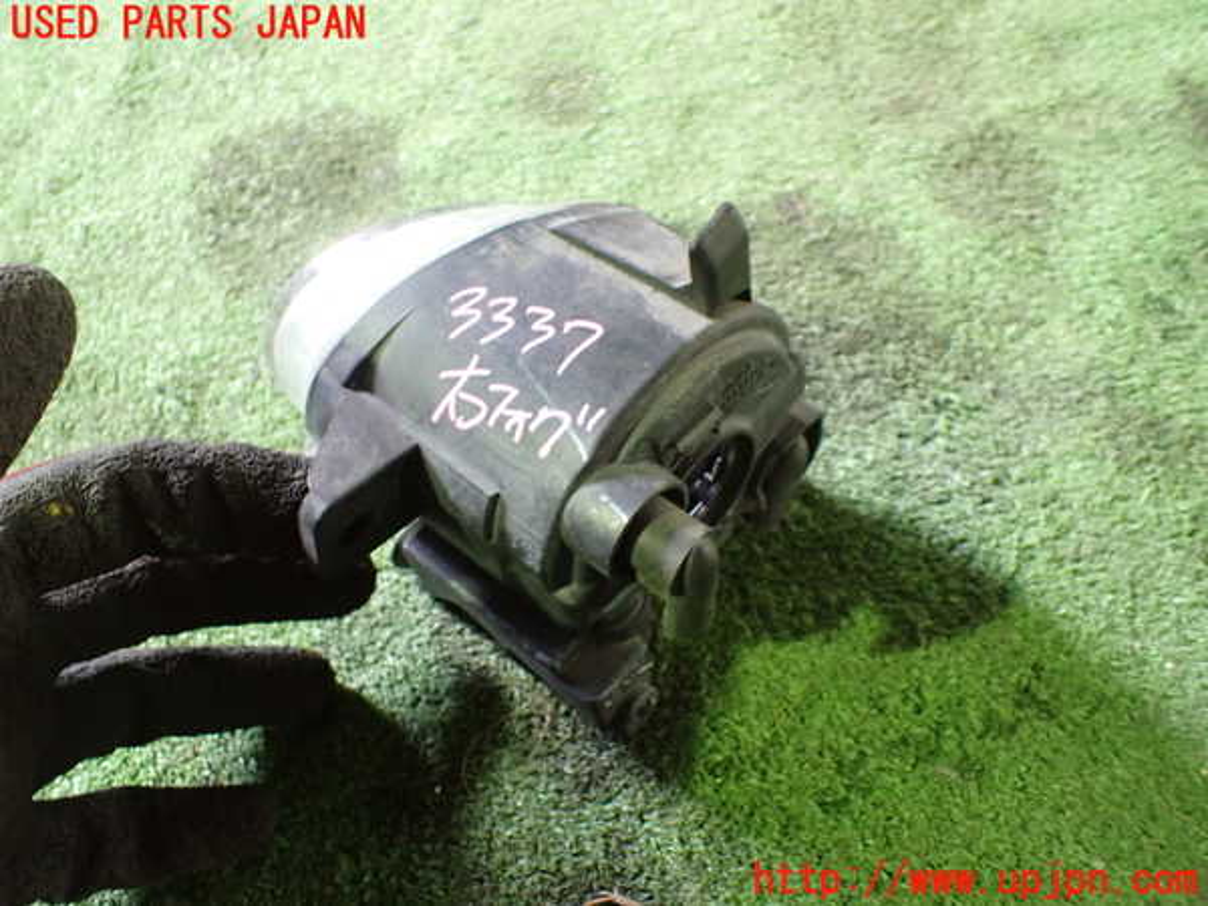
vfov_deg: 46.8
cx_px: 604
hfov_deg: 60.0
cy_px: 453
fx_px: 1047
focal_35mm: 30
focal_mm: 5.4
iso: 800
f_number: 2.3
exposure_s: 1/30
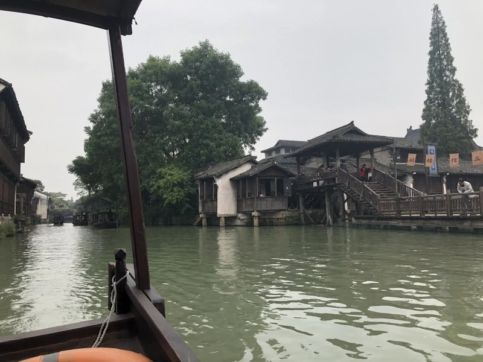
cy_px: 181
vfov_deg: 49.7
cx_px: 242
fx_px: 391
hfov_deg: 63.4
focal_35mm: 28
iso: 20
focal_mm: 4
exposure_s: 1/142
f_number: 1.8
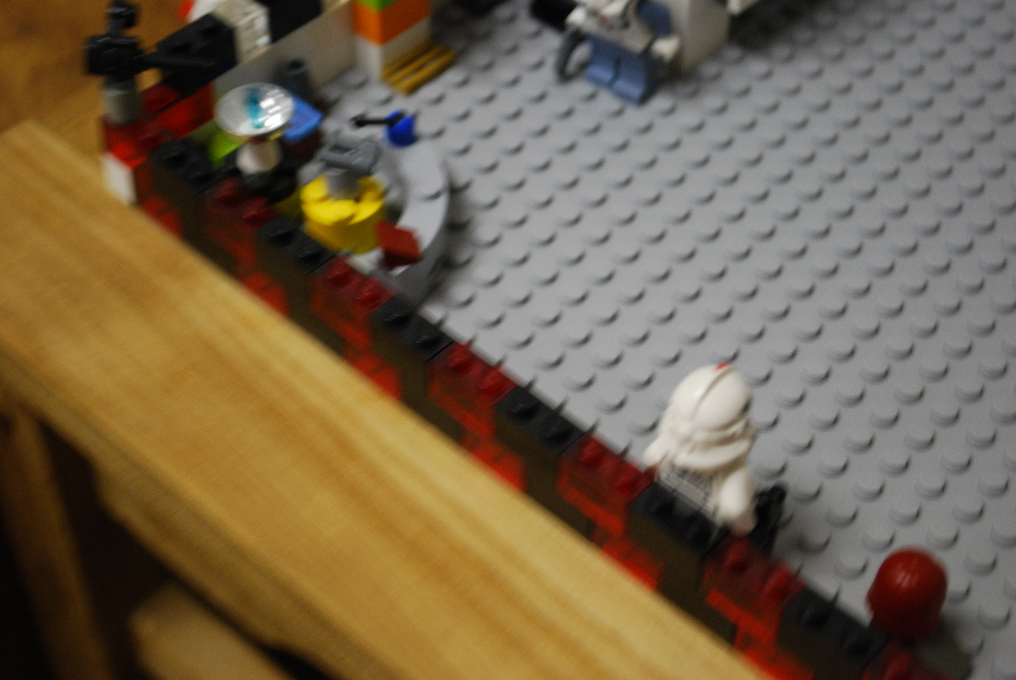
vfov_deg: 19.8
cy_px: 340
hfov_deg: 29.2
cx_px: 508
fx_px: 1950
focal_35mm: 69
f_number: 5.3
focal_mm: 46
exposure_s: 1/30
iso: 500
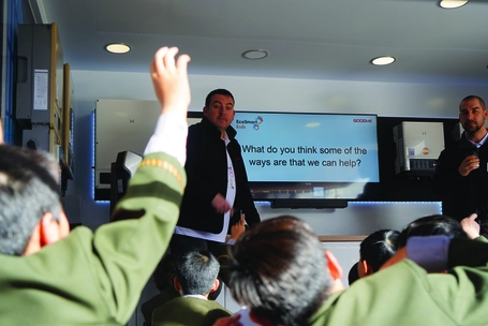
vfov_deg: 31.1
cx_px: 224
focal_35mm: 43
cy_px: 202
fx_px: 583
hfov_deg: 45.4
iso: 100
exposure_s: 1/60
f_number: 4
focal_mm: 32
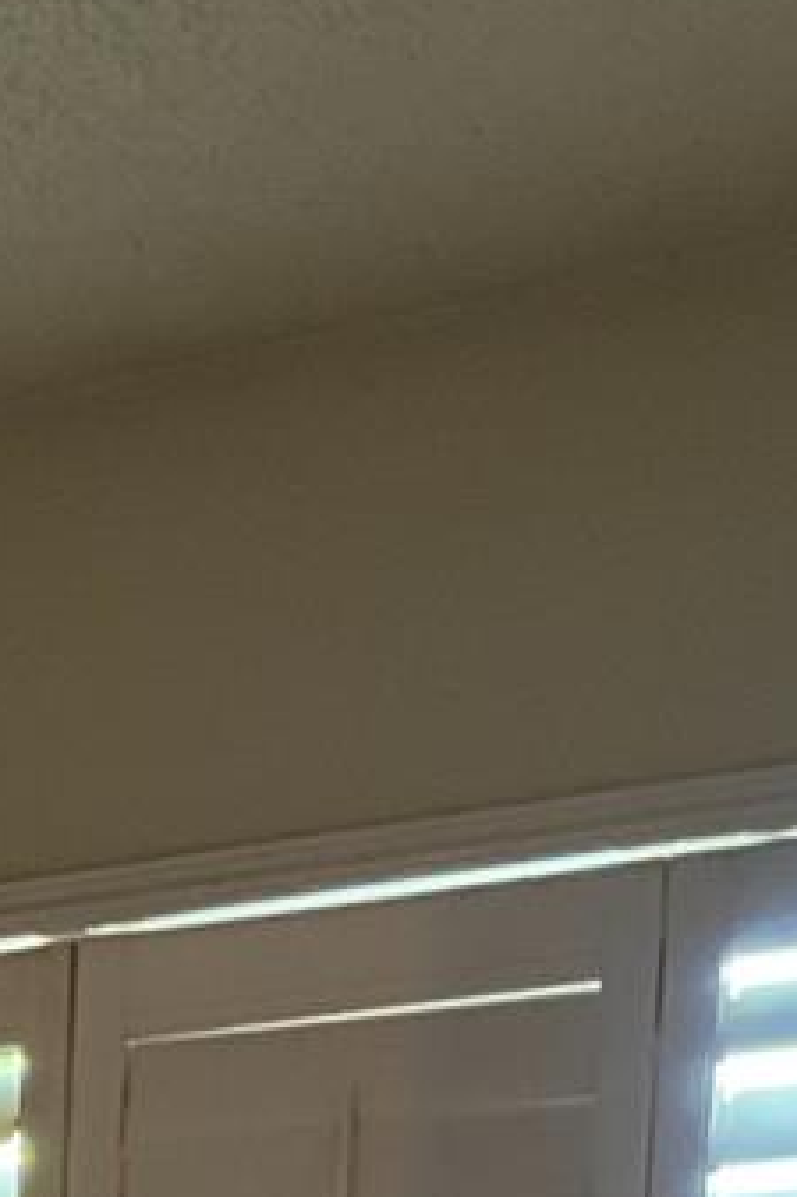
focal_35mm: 120
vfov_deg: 13.9
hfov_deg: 10.2
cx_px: -976
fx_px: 3989
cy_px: 2546
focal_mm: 5.1
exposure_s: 1/40
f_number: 1.6
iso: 500
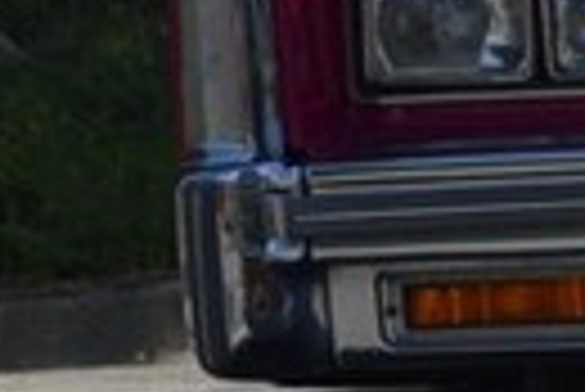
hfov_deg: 1.6
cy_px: -88
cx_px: 1809
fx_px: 20270
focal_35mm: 1246
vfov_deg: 1.1
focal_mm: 120
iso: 100
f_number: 5.6
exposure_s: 1/800
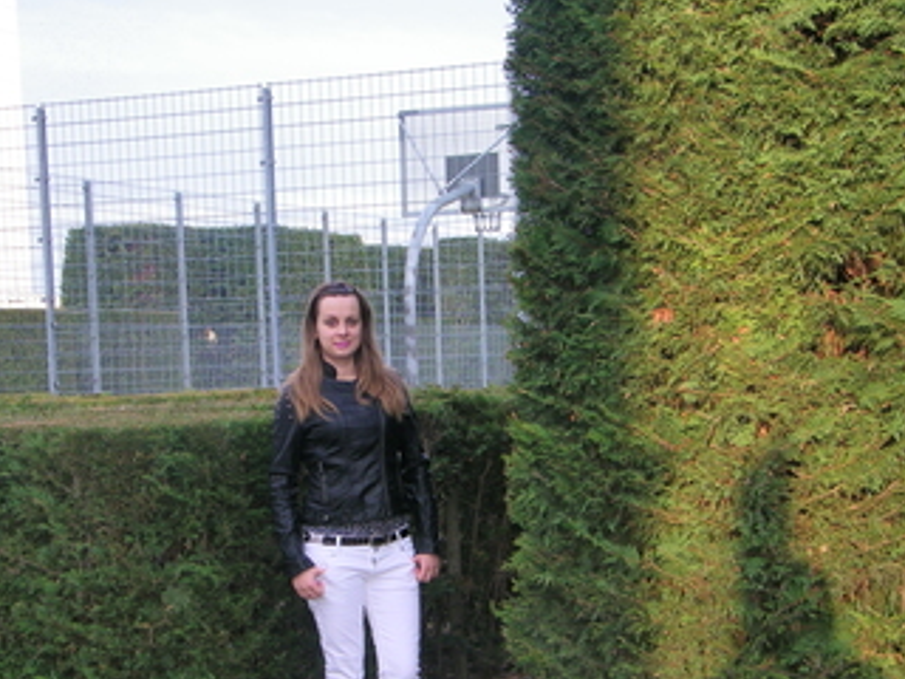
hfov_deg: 28.2
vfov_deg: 21.3
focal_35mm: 69
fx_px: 1804
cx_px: 452
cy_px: 433
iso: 80
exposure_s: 1/100
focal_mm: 8.8
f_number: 4
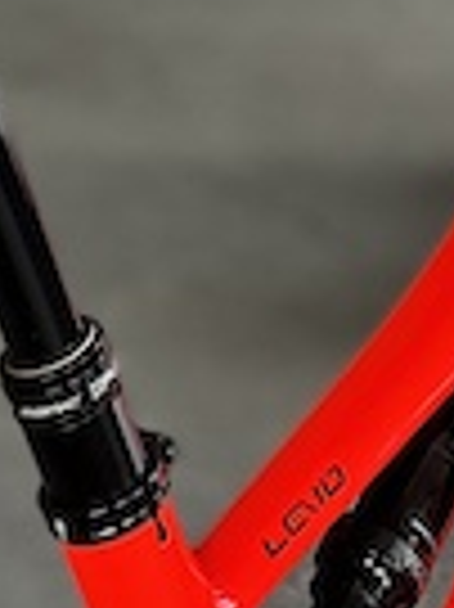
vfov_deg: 11.3
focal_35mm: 154
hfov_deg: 9.6
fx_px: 2697
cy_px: 1315
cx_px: 103
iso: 125
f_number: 1.5
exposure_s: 1/110
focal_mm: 5.7
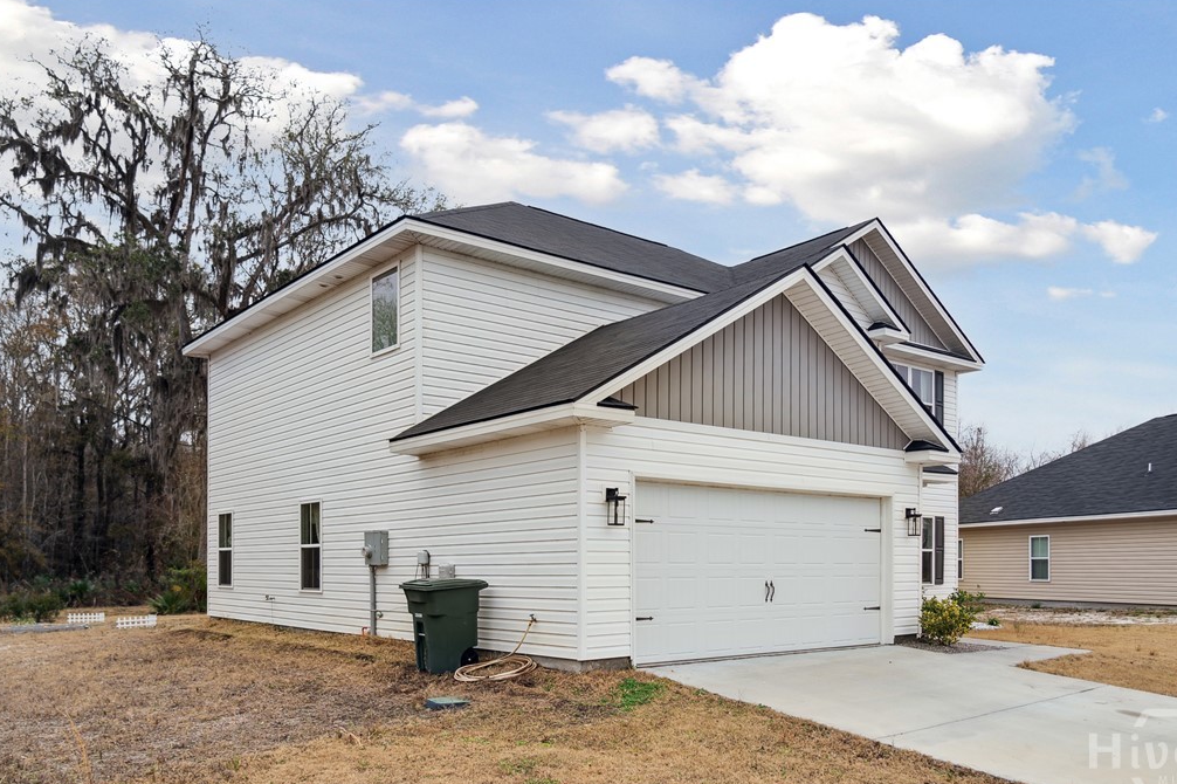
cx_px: 605
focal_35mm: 27
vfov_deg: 47.9
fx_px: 882
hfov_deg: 67.4
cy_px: 415
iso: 100
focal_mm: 25
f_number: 4.5
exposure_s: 1/250
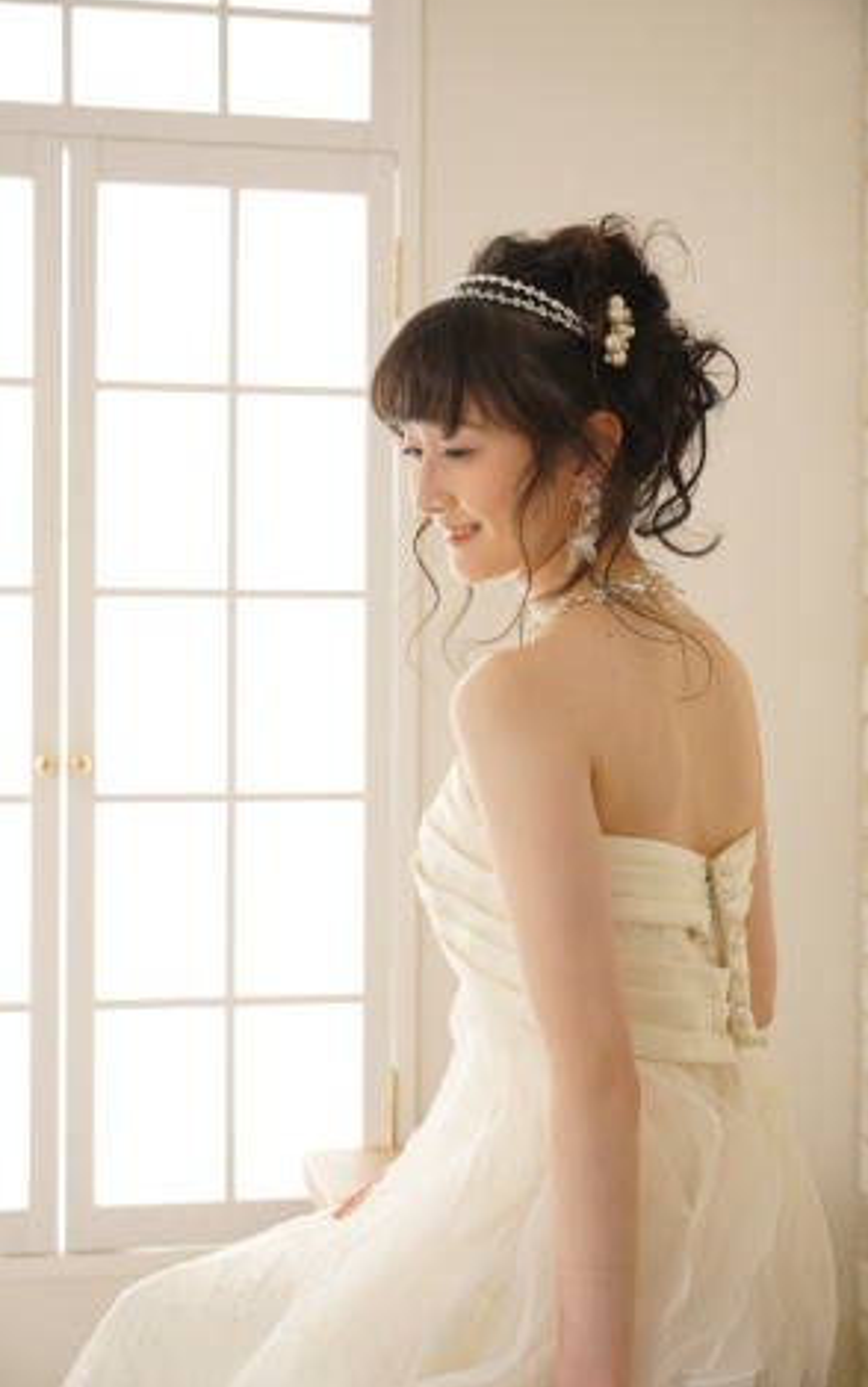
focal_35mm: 50
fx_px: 1907
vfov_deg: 40.0
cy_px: 685
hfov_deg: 25.6
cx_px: 422
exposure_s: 1/160
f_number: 3.5
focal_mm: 48.4
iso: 800
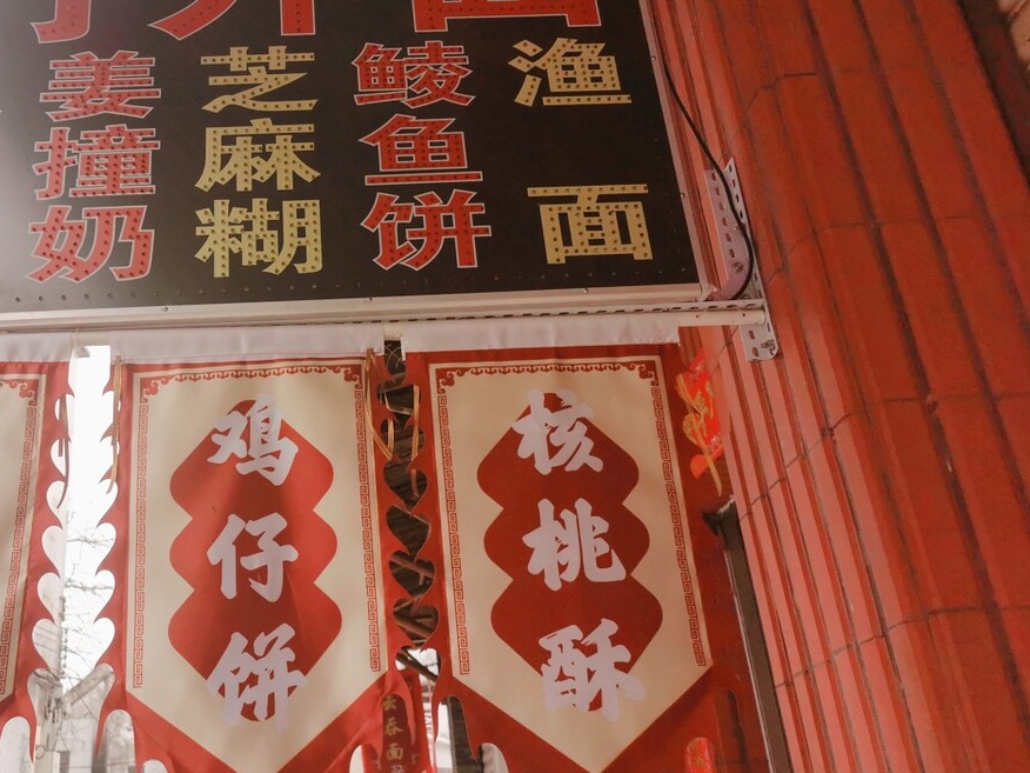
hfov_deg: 49.2
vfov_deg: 38.6
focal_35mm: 37
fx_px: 1101
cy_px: 322
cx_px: 334
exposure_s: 1/100
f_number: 1.6
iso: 50
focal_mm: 5.56
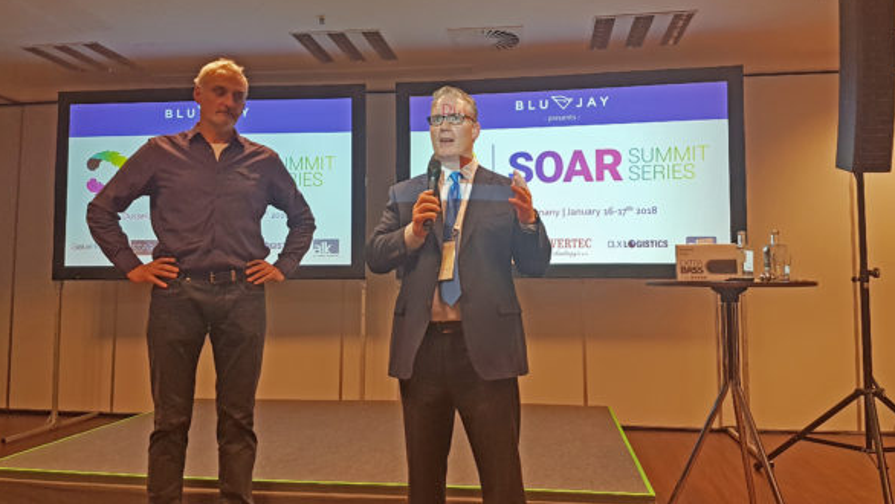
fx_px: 688
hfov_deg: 66.0
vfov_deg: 40.2
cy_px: 225
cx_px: 454
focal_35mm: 29
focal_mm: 4.2
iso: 100
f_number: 1.7
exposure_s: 1/50
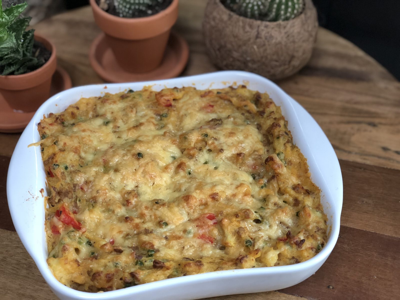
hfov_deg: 33.8
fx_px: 659
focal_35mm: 57
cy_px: 150
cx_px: 200
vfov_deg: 25.7
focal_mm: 6.6
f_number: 2.8
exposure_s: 1/50
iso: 100
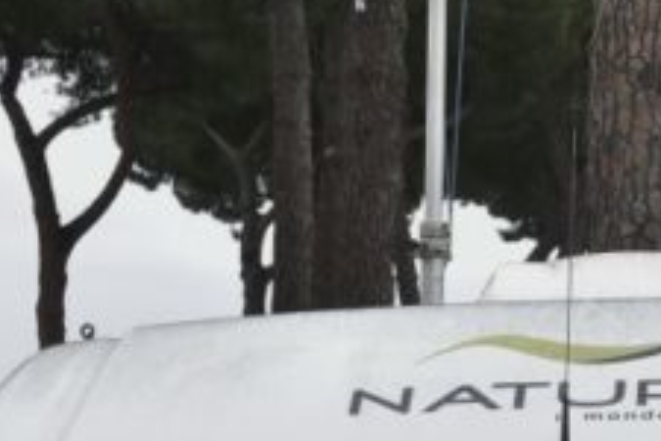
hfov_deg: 10.8
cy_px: -209
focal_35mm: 188
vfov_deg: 7.2
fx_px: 3452
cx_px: 743
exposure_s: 1/320
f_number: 9
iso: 1000
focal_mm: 55
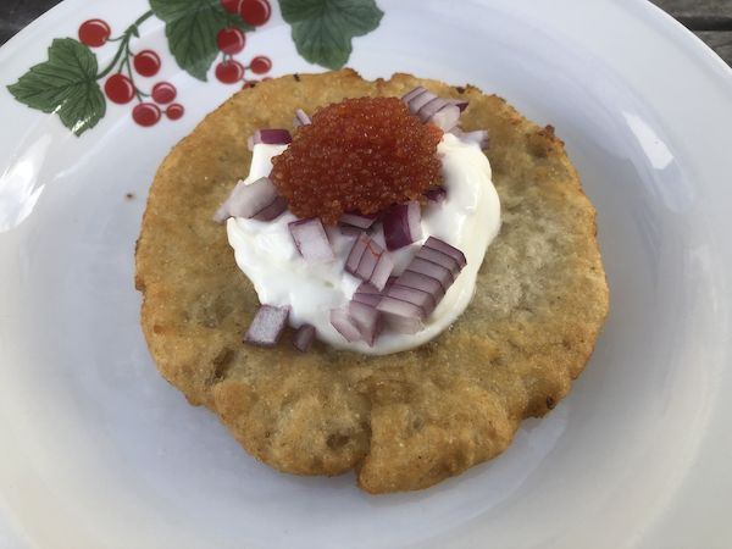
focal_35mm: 28
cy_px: 274
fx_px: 592
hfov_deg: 63.4
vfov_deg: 49.7
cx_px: 366
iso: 20
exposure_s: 1/750
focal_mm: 3.99
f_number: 1.8
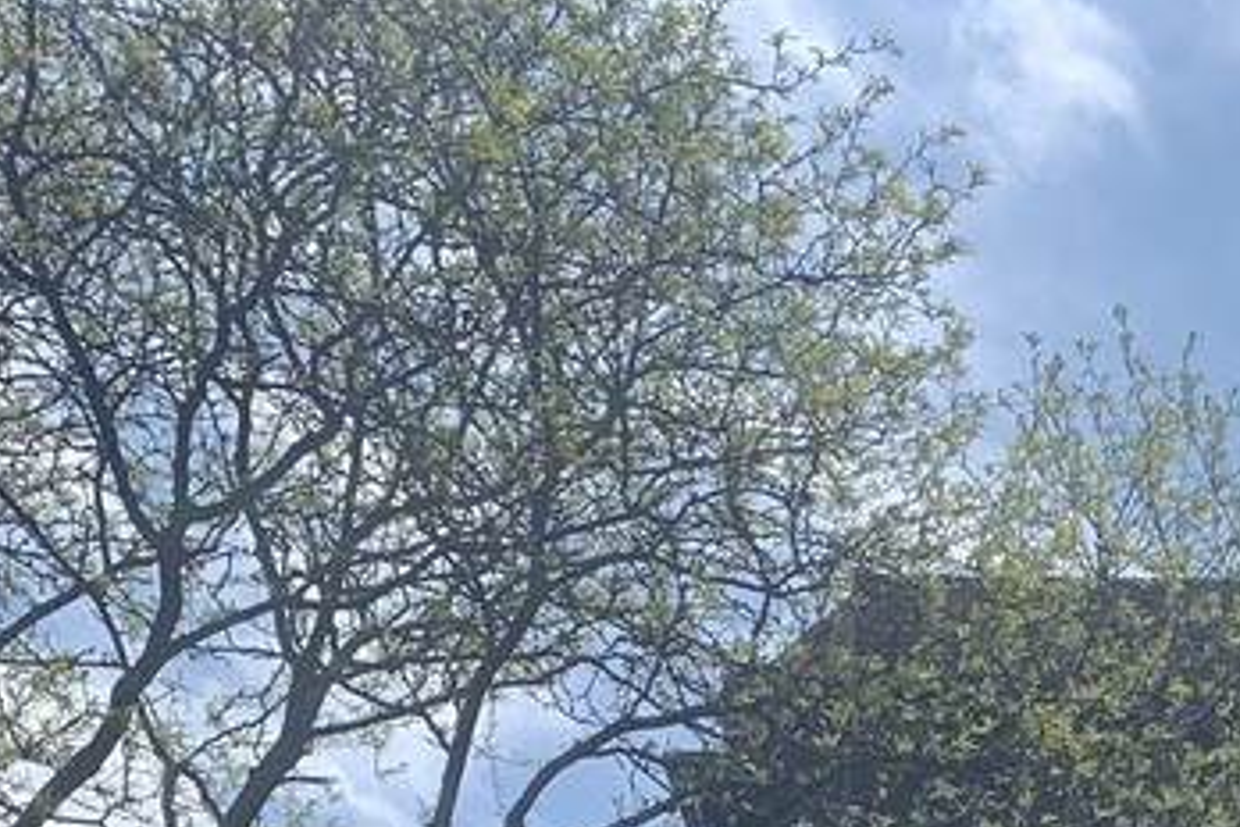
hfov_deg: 23.1
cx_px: 1286
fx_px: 2893
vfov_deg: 13.3
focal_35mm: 84
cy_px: 1800
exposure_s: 1/3086
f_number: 1.8
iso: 25
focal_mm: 4.25
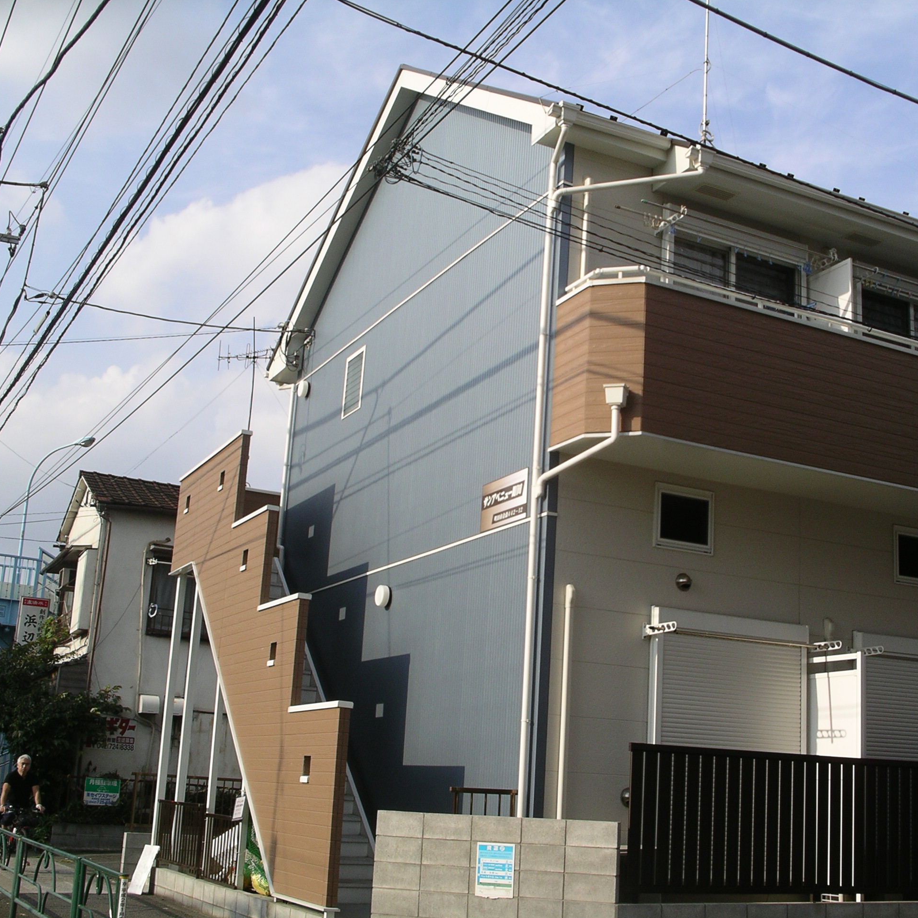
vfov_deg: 38.3
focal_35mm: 44
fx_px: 1320
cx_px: 558
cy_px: 458
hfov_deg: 38.2
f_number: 5
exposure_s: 1/400
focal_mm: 7.8
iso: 64
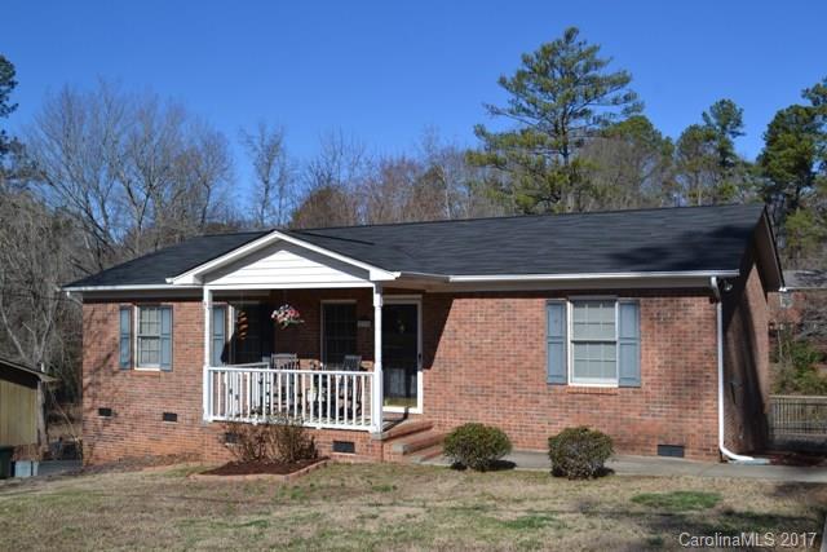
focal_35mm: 36
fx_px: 827
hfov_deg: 53.1
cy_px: 276
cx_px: 414
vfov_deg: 36.9
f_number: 9
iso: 100
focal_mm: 24
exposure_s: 1/320
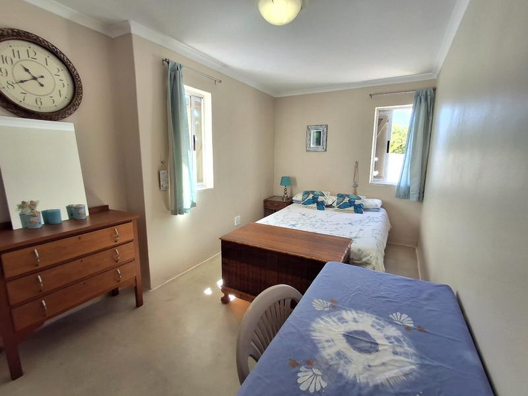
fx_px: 244
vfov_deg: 78.1
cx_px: 264
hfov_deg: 94.5
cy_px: 198
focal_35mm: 16
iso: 40
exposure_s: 1/106
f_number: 2.2
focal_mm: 1.64
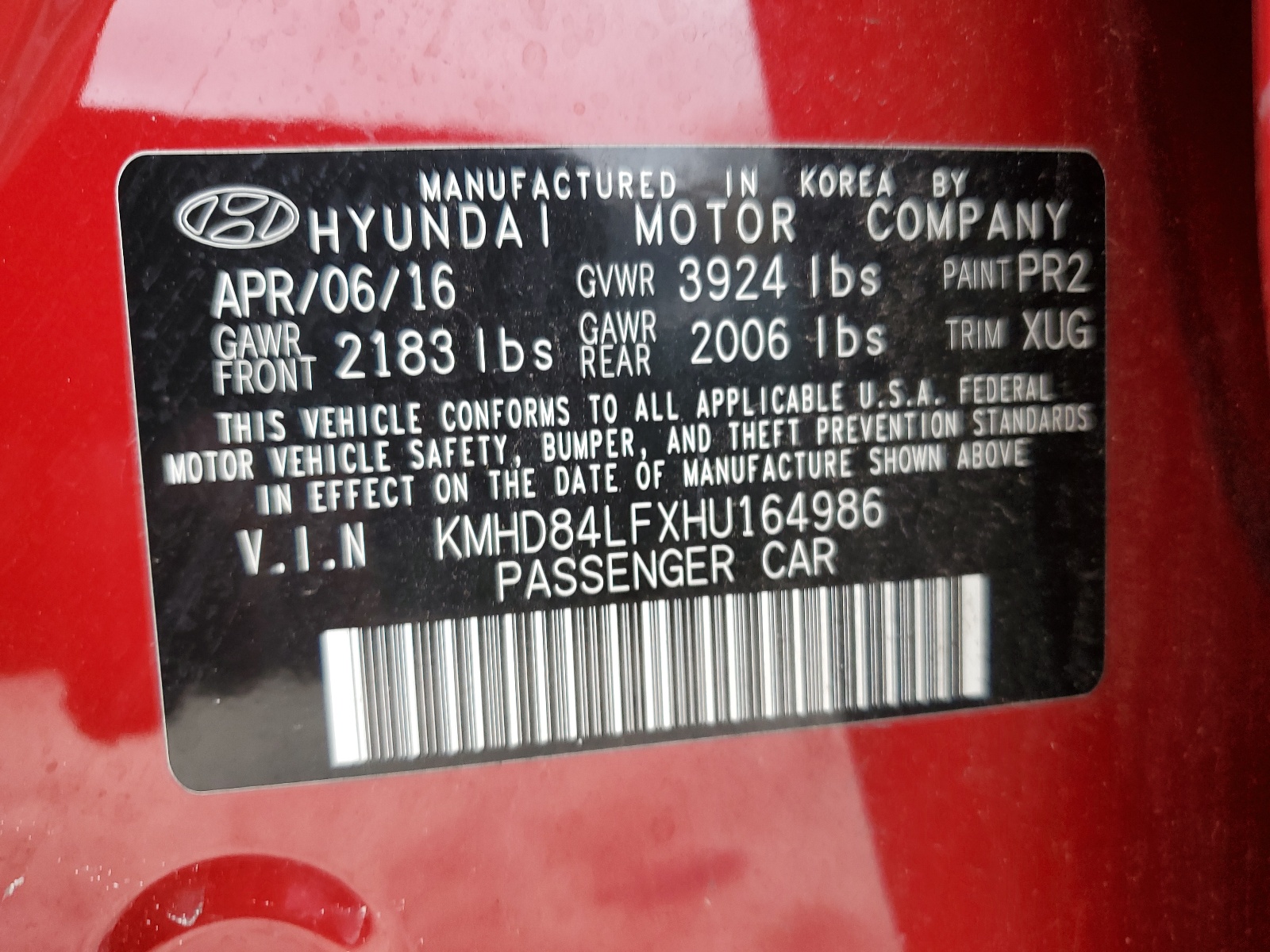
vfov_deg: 53.1
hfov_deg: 67.3
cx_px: 635
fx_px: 954
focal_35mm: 26
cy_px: 476
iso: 57
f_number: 1.5
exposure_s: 1/60.2
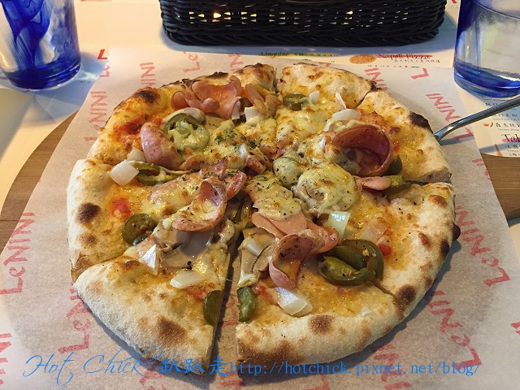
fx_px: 436
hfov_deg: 61.7
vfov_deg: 48.2
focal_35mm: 29
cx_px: 260
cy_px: 195
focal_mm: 4.15
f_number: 2.2
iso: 200
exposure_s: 1/30
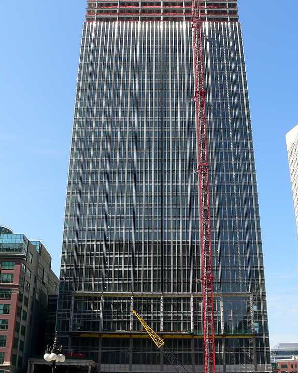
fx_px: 485
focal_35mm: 44
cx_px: 170
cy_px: 155
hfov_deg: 34.1
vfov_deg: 41.9
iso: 80
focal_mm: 6
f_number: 3.7
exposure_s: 1/500
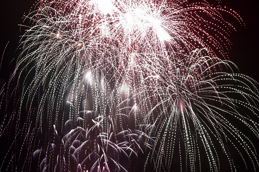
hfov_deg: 24.6
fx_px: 593
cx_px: 130
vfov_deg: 16.5
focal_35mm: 82
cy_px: 86
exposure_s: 3.9
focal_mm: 55
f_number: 10
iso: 100
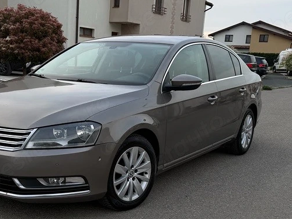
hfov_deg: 39.1
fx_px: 405
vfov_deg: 30.0
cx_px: 95
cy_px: 148
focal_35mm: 48
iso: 80
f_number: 1.78
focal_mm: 6.76
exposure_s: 1/303
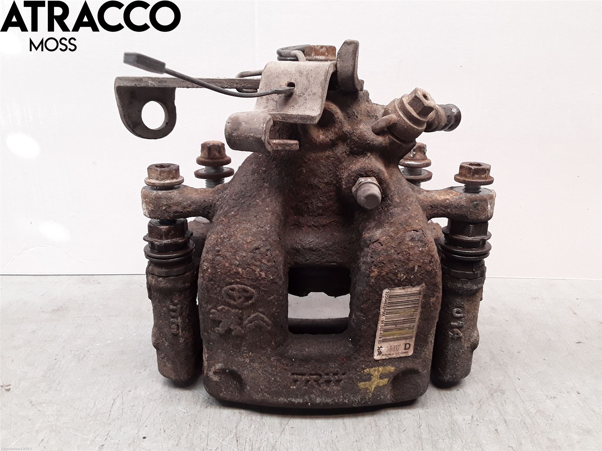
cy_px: 226
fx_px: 487
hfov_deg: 63.4
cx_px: 301
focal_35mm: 28
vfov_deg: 49.7
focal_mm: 2.91
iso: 80
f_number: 1.9
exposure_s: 1/50
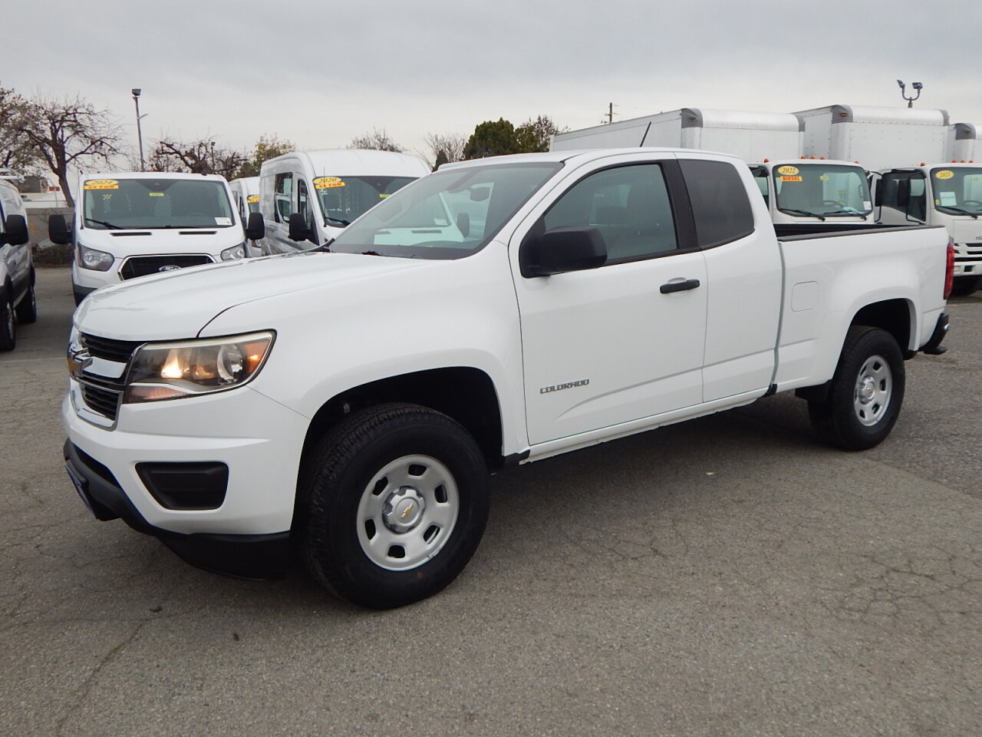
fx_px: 794
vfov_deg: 49.7
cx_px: 491
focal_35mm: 28
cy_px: 368
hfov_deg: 63.4
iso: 125
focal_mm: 5.1
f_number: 3.2
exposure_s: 1/200
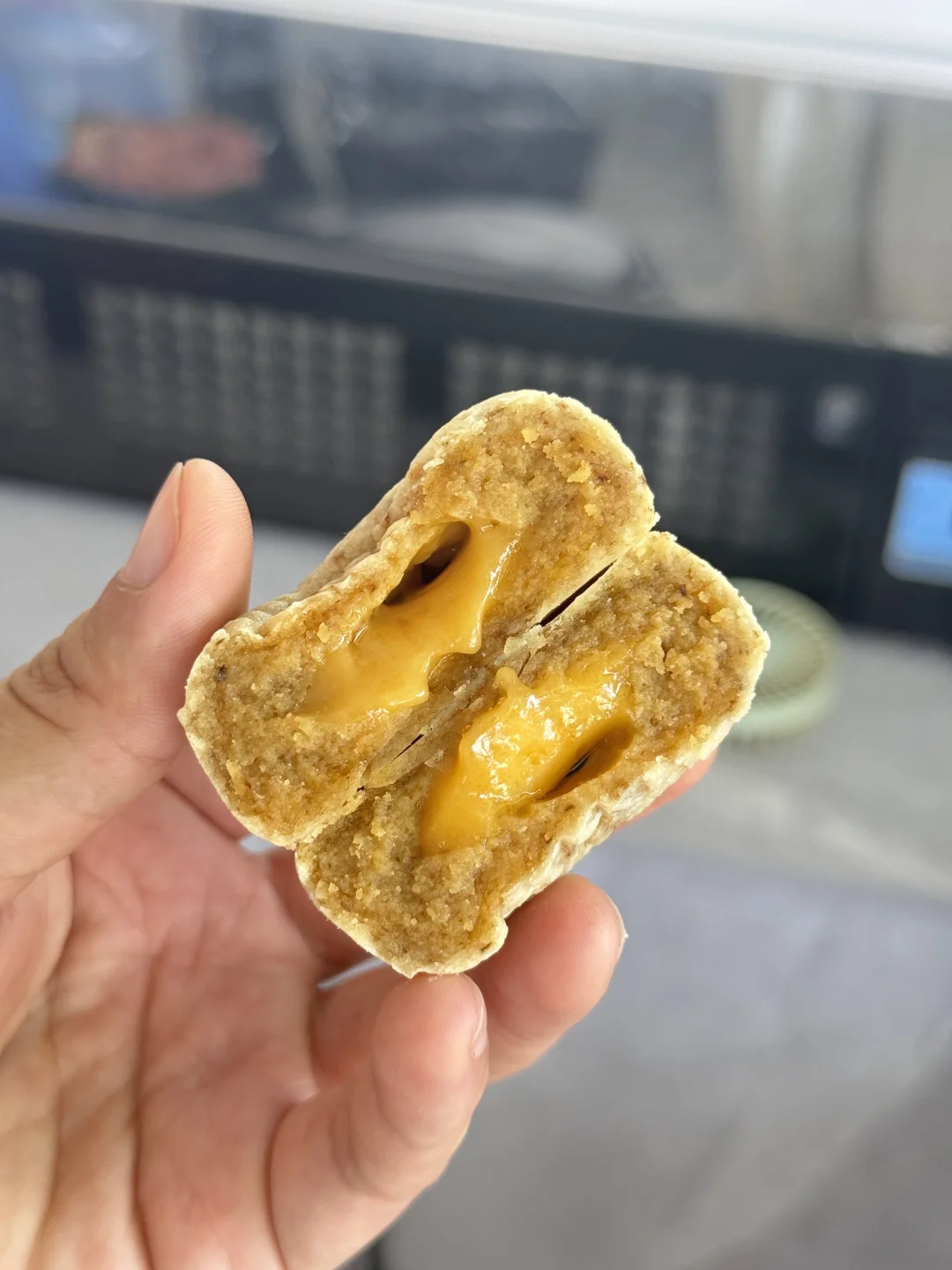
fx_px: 1760
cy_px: 635
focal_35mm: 48
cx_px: 476
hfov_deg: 30.3
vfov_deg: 39.7
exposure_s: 1/121
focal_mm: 6.76
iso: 64
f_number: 1.78
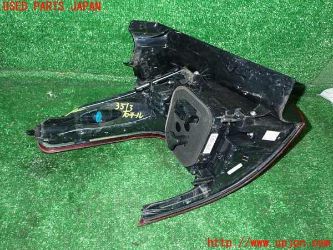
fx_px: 308
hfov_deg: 56.8
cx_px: 166
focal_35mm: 32
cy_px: 125
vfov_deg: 44.2
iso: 800
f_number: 7.1
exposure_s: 1/30
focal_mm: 5.79
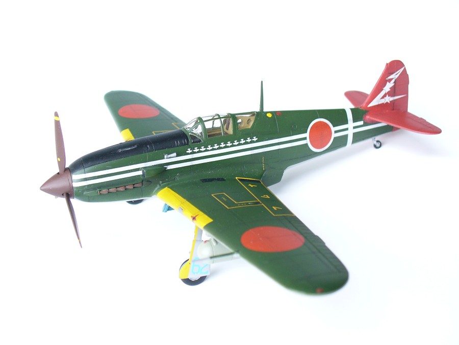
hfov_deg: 35.5
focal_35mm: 54
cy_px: 172
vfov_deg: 27.0
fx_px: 716
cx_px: 230
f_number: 3.1
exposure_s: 1/25
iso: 80
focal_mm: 8.9
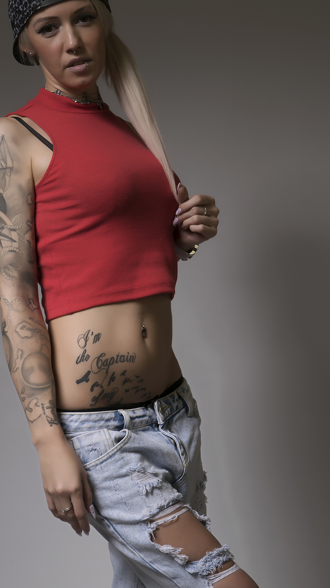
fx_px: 1518
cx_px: 121
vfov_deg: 21.9
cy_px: 280
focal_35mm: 98
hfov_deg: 12.4
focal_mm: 55
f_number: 14
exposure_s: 1/100
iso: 100
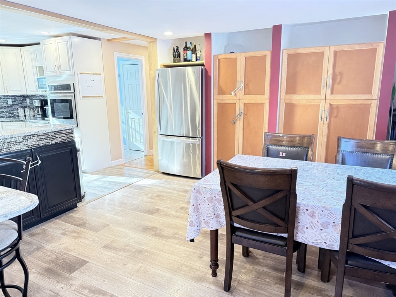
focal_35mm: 24
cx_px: 198
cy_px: 148
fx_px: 275
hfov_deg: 71.6
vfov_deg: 56.8
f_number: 1.78
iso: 640
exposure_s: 1/60
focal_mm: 6.76
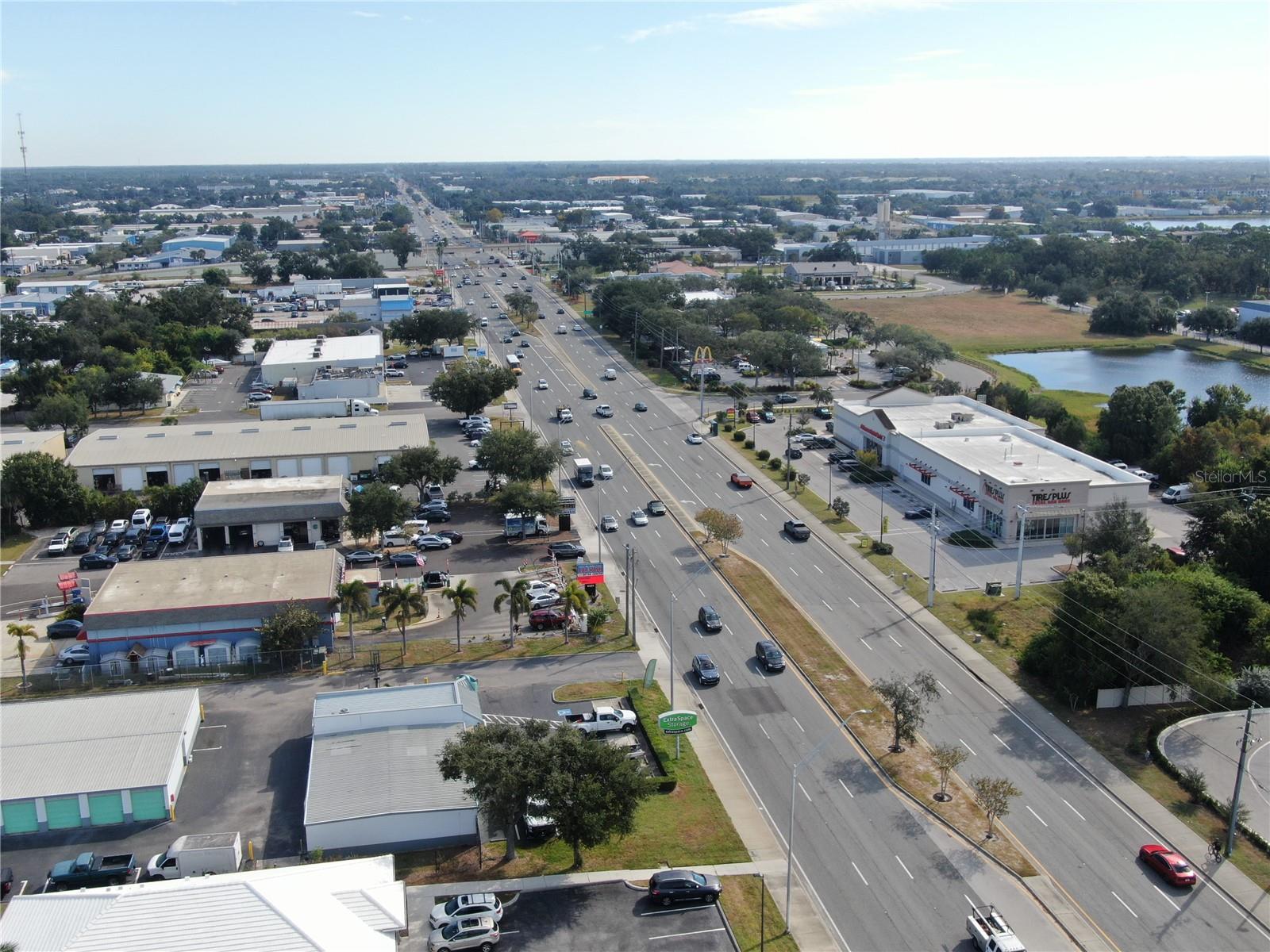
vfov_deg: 39.7
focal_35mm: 36
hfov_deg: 51.4
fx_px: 1321
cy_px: 476
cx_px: 635
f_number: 3.3
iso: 100
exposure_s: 1/640
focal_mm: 6.21
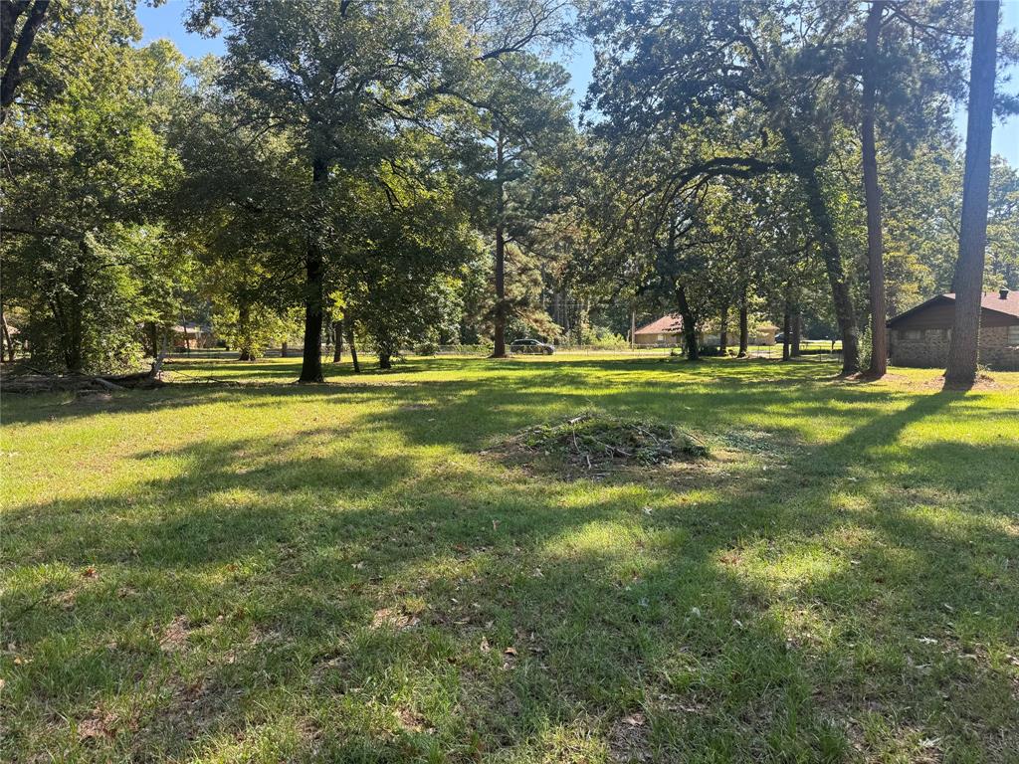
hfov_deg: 71.6
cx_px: 510
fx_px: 706
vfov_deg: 56.8
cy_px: 382
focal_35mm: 24
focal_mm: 6.76
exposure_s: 1/664
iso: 80
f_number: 1.78
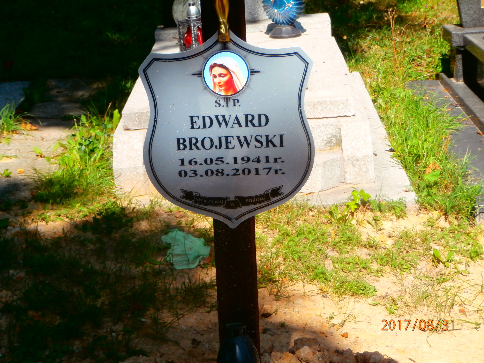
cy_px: 182
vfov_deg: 17.2
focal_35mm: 86
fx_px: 1202
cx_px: 242
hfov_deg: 22.8
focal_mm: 15.16
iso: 100
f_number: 5
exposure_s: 1/320
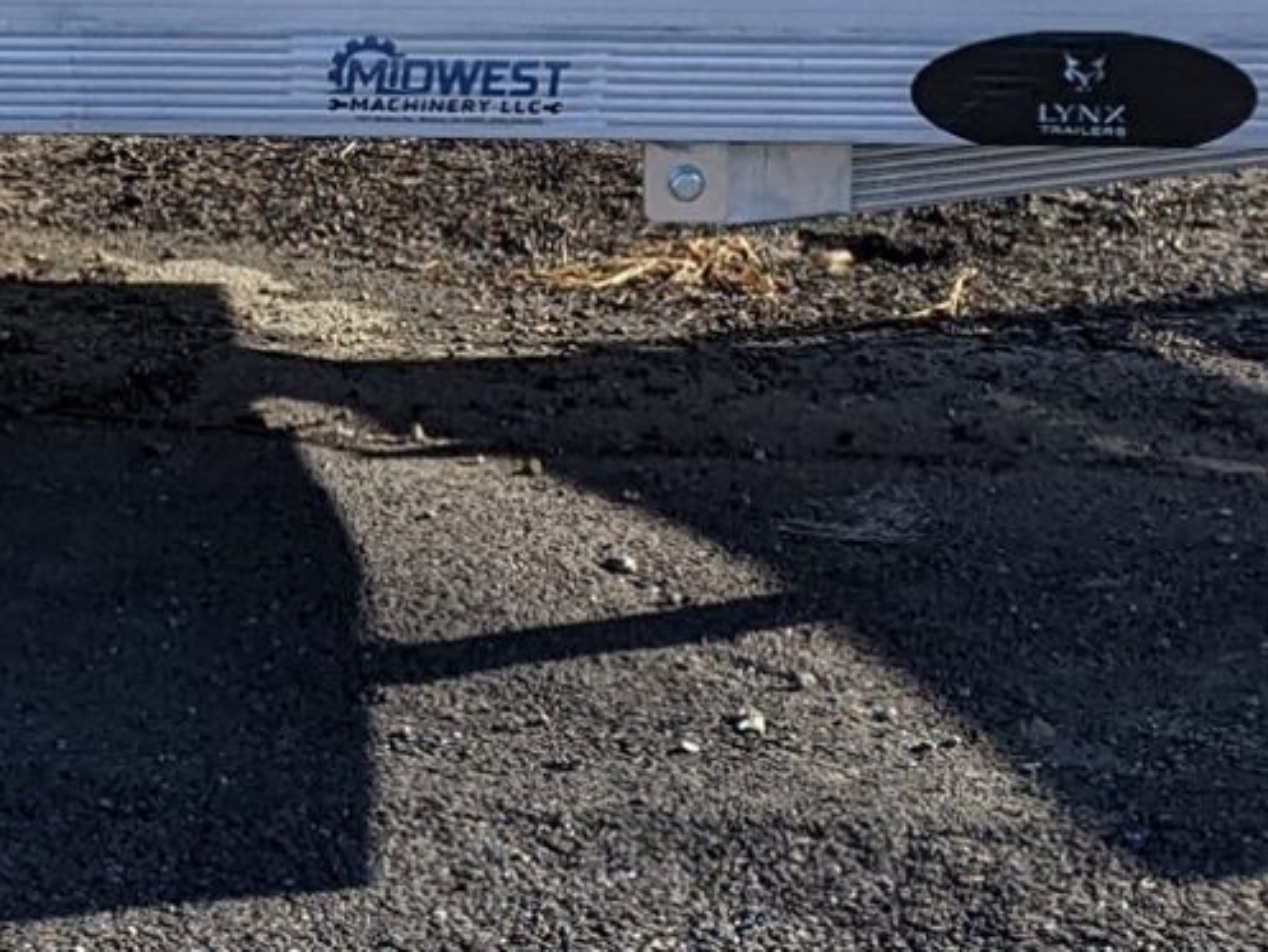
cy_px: -69
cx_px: -270
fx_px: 5093
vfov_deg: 10.6
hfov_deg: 13.8
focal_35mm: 139
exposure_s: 1/3906
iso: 64
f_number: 1.8
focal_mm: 4.44
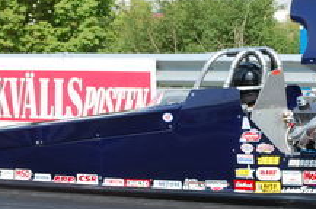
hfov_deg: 8.4
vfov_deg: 5.6
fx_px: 2134
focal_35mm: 243
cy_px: 107
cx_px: 264
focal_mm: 55
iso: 200
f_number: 9
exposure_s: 1/320
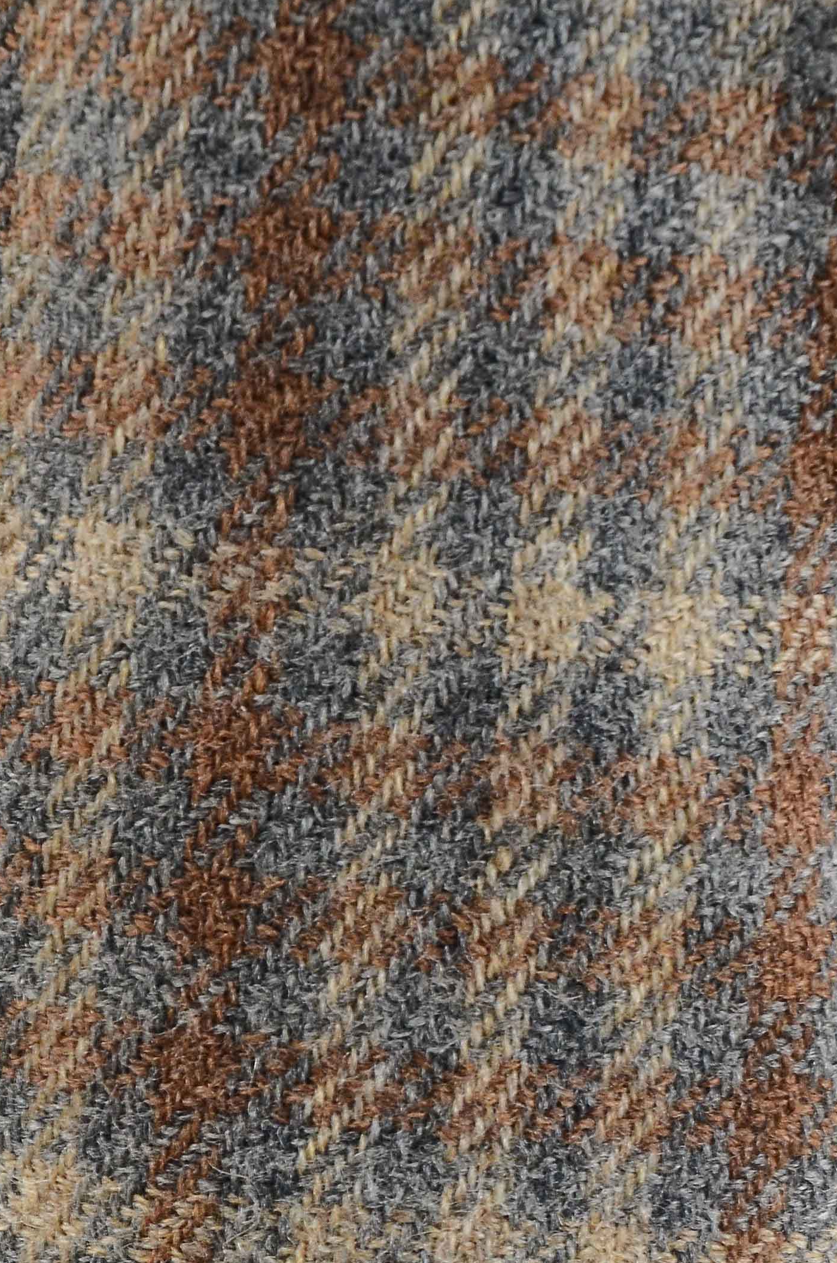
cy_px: 1212
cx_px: 184
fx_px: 12015
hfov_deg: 4.0
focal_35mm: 343
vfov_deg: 6.0
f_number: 11
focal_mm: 98
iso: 400
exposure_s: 1/80
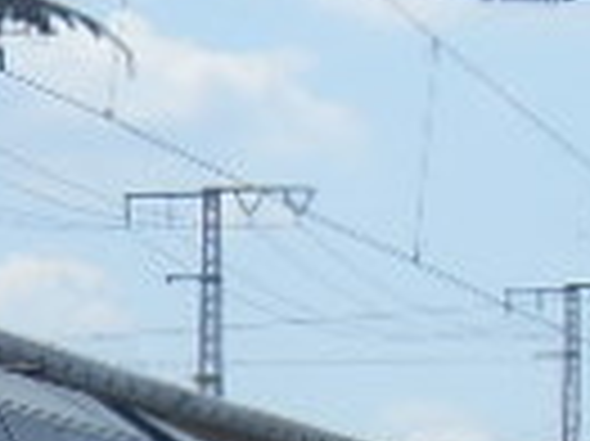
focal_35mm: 541
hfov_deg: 3.7
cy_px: 432
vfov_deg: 2.7
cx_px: 32
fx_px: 9212
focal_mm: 11.8
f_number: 9.9
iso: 80
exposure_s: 1/180
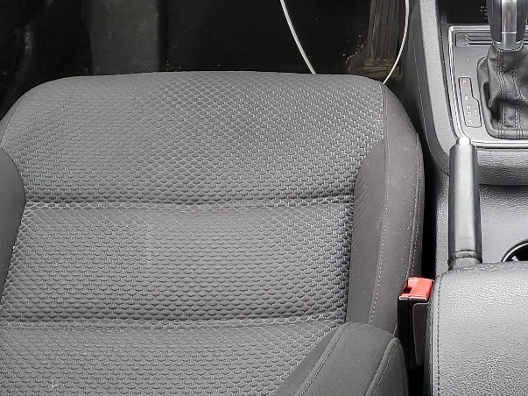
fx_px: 1052
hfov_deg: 27.3
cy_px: 82
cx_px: 465
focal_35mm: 69
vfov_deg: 21.1
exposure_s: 1/60.2
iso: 55
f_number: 1.5
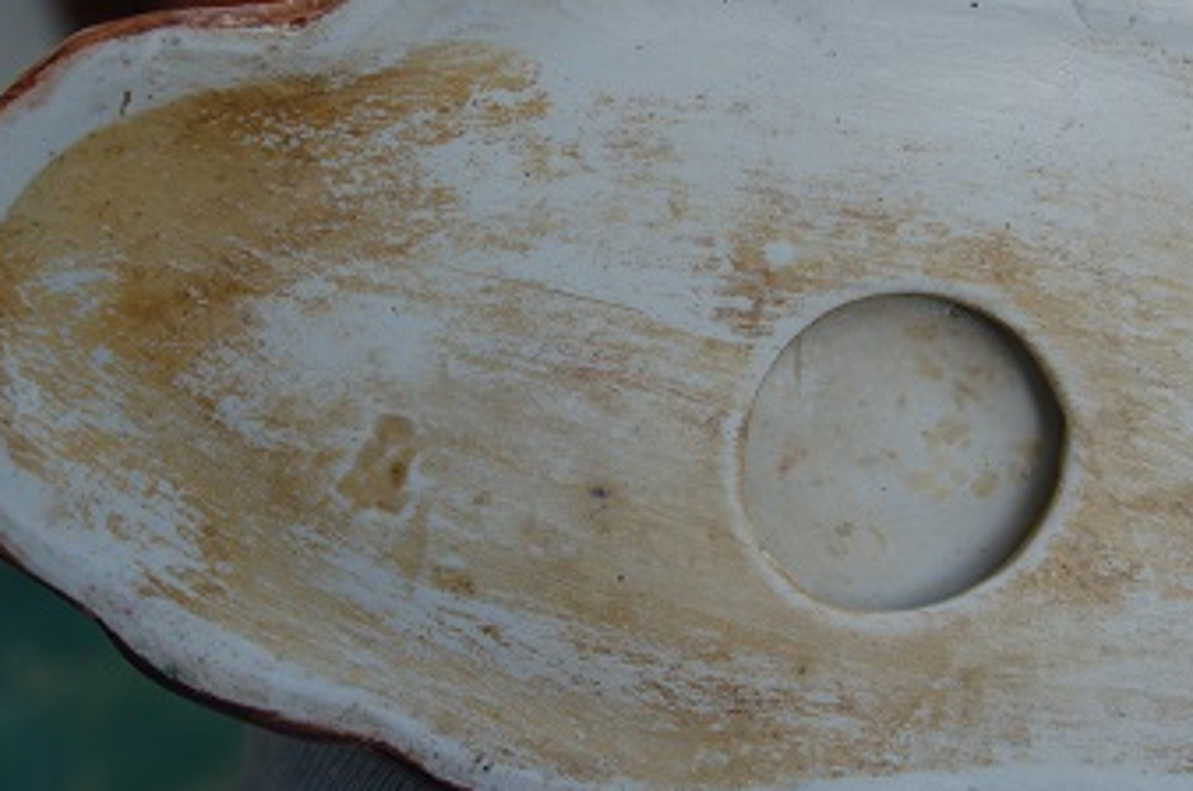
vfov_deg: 19.1
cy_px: 351
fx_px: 2348
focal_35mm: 71
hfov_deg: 28.5
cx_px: 604
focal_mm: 40
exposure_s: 1/160
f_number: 6.3
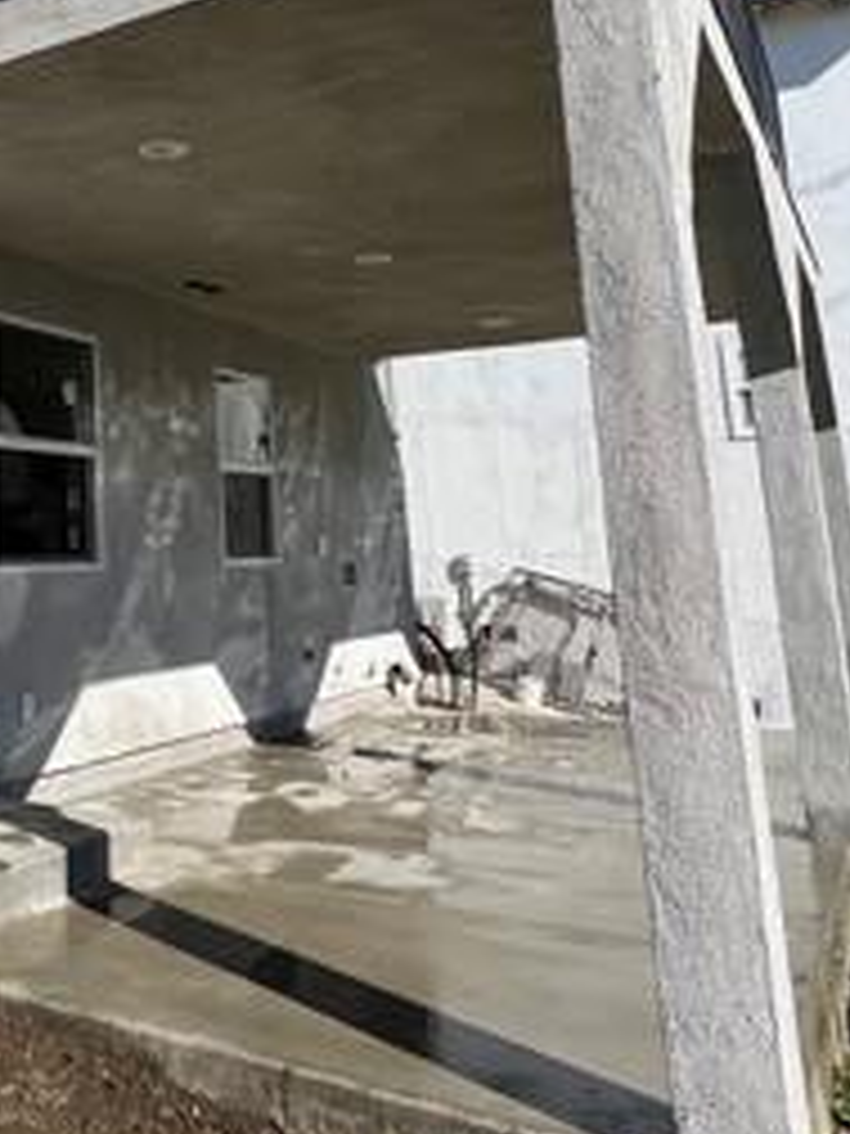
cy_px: 333
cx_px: 67
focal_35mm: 33
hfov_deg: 39.5
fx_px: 1080
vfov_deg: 53.7
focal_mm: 1.57
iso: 32
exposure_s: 1/2950
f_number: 1.8
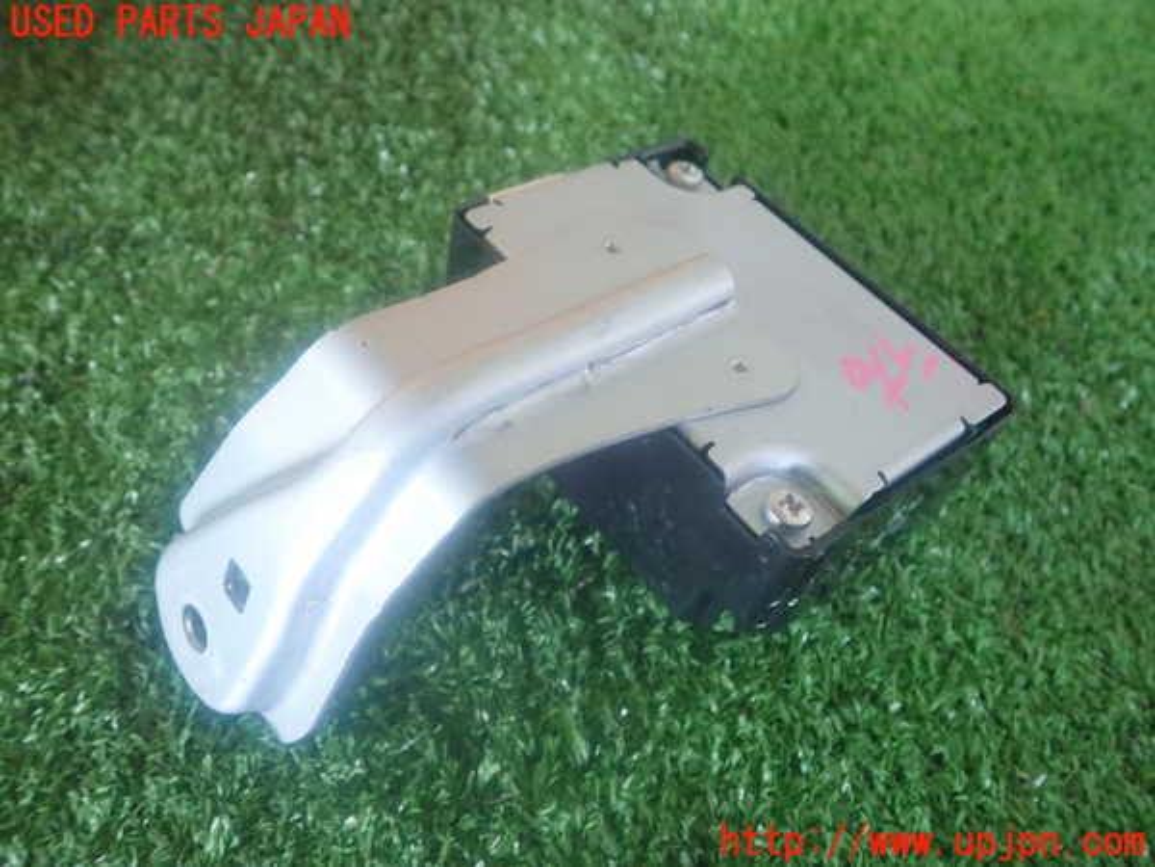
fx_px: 1001
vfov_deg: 46.8
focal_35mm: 30
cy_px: 434
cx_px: 578
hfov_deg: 60.0
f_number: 2.3
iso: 800
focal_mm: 5.5
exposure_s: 1/30
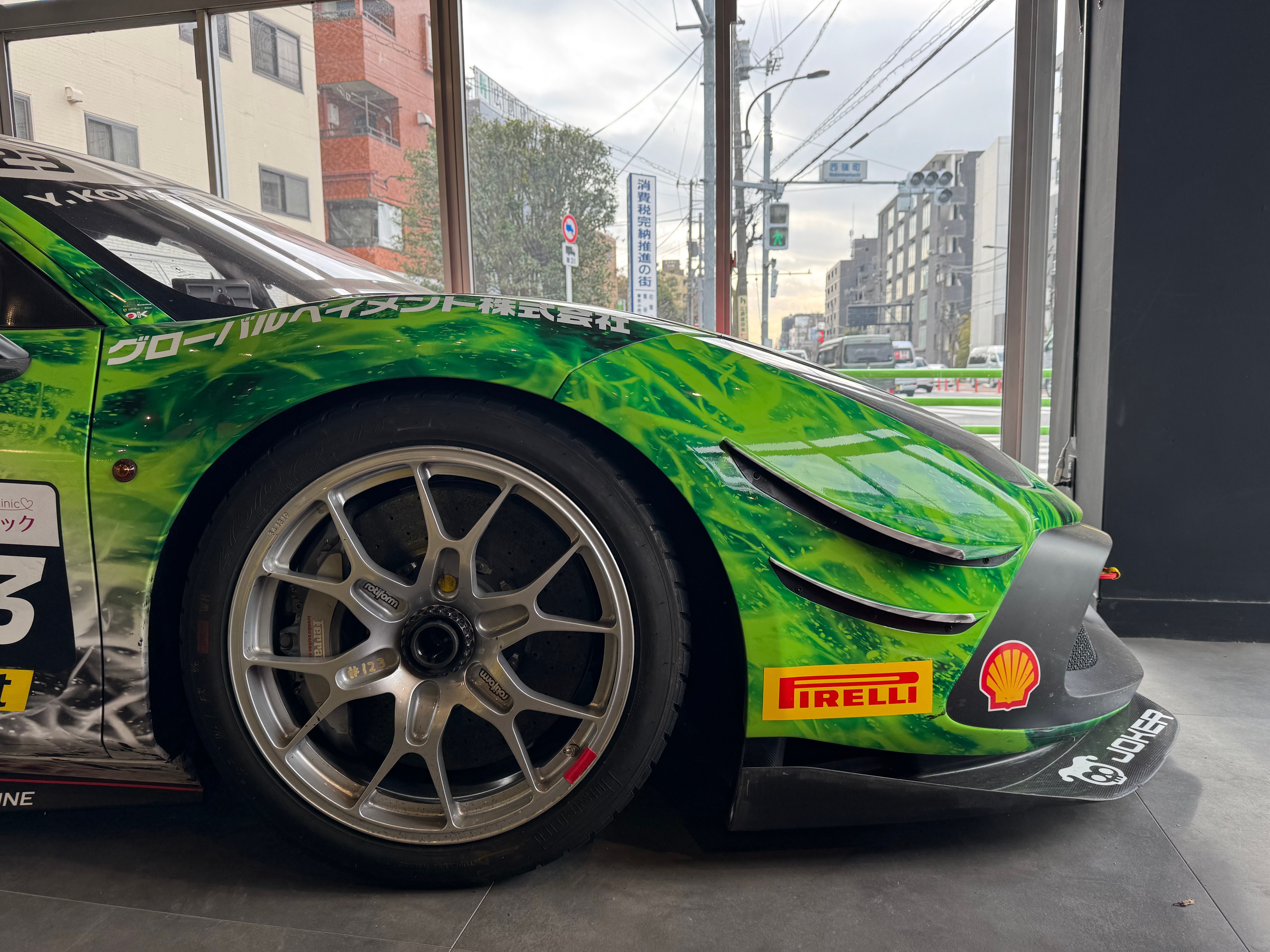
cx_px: 635
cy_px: 476
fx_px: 881
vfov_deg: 56.8
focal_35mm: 24
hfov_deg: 71.6
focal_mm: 6.76
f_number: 1.78
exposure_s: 1/399
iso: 80
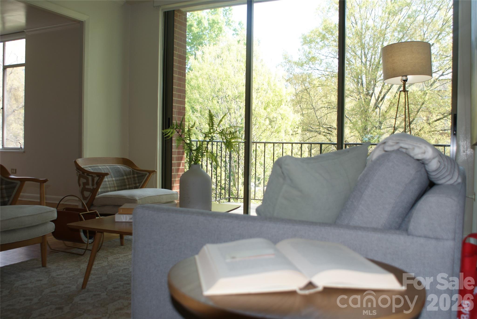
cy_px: 160
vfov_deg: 40.1
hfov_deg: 57.2
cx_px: 238
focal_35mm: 33
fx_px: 438
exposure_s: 1/60
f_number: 4
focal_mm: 22
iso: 100
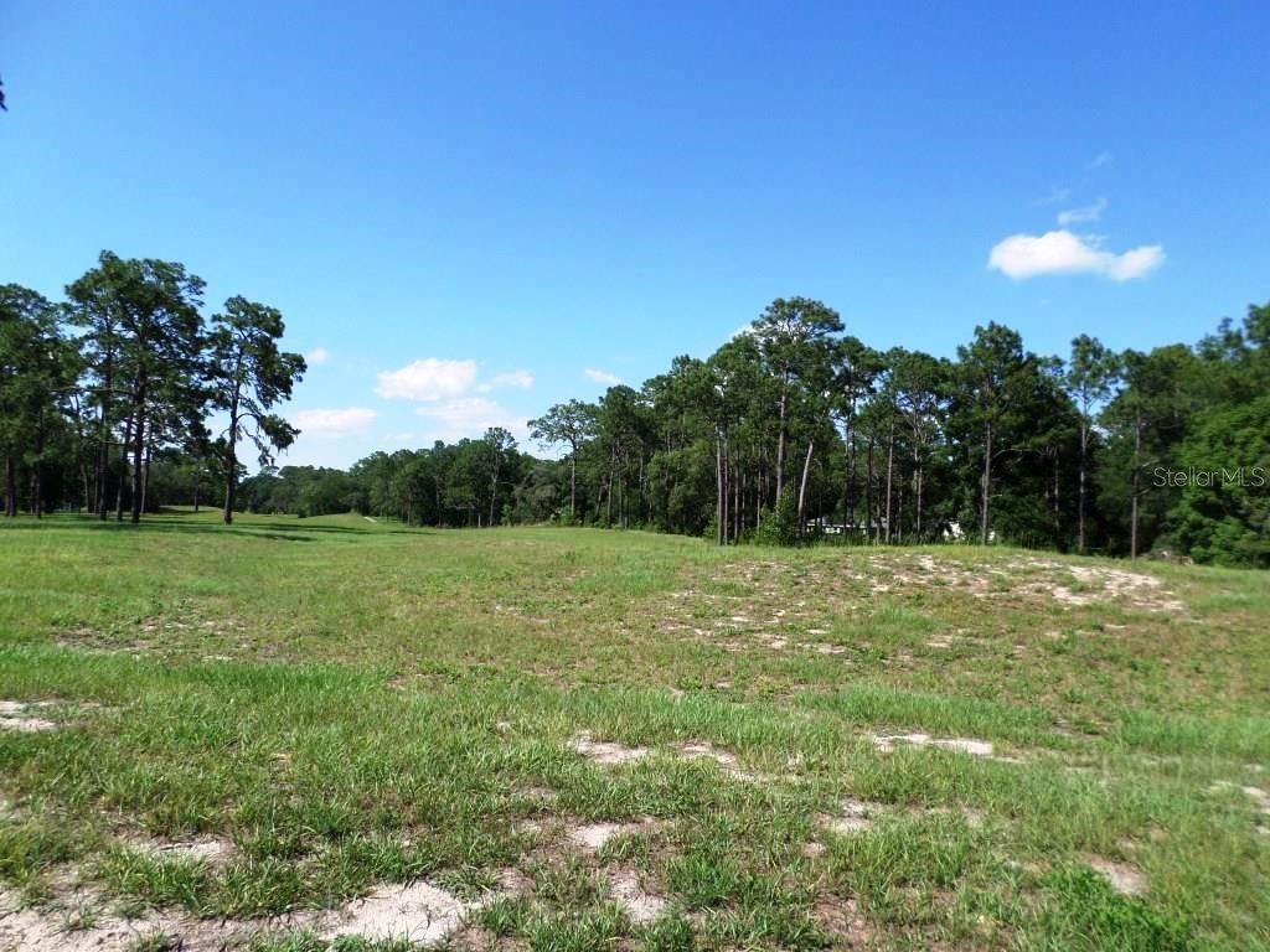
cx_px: 635
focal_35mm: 25
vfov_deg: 54.9
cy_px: 476
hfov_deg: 69.4
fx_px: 917
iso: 80
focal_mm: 4.5
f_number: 2.5
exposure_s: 1/1500
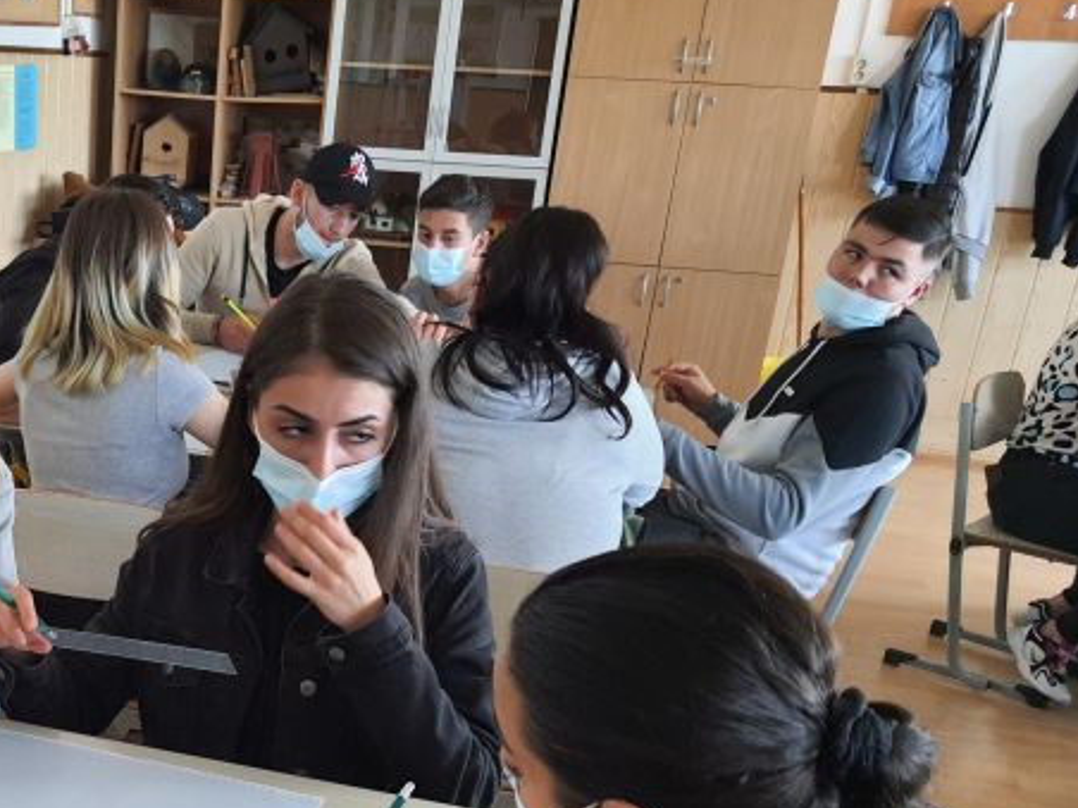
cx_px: 129
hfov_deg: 38.7
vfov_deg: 30.4
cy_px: 698
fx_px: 1433
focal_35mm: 46
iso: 320
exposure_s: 1/100
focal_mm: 4.32
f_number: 1.7
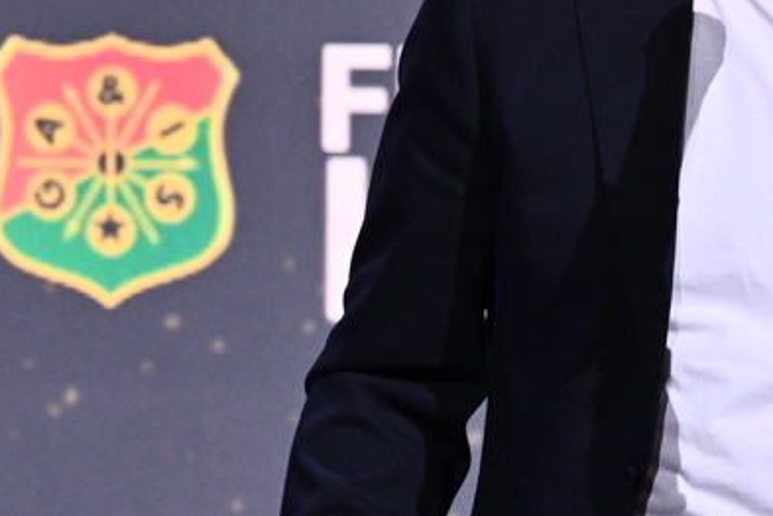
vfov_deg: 1.2
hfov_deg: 1.8
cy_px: 256
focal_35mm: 1143
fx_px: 24541
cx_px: 797
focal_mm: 330
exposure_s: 1/320
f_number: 6.3
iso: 2500
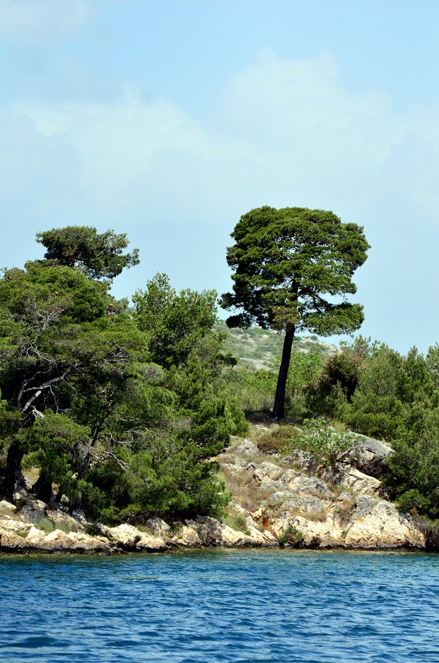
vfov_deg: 9.6
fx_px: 3964
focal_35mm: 216
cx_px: 220
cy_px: 321
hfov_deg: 6.3
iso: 1250
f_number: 4.8
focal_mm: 135
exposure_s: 1/8000
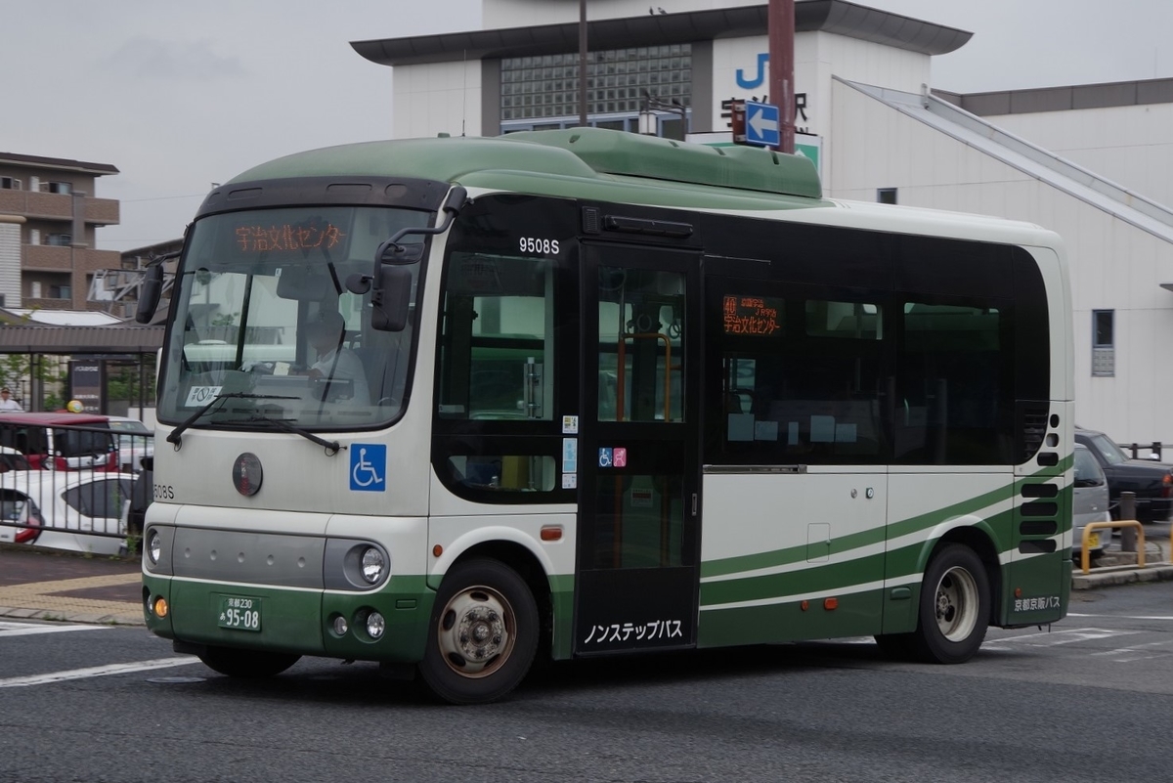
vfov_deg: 18.9
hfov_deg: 28.1
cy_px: 392
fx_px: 2347
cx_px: 586
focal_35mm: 72
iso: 200
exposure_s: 1/125
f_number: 10
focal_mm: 48
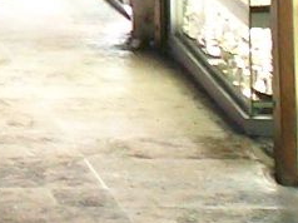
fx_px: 1711
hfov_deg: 9.4
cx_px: -277
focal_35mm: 199
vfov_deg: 7.0
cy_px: -313
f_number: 3.5
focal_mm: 5.6
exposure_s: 1/50
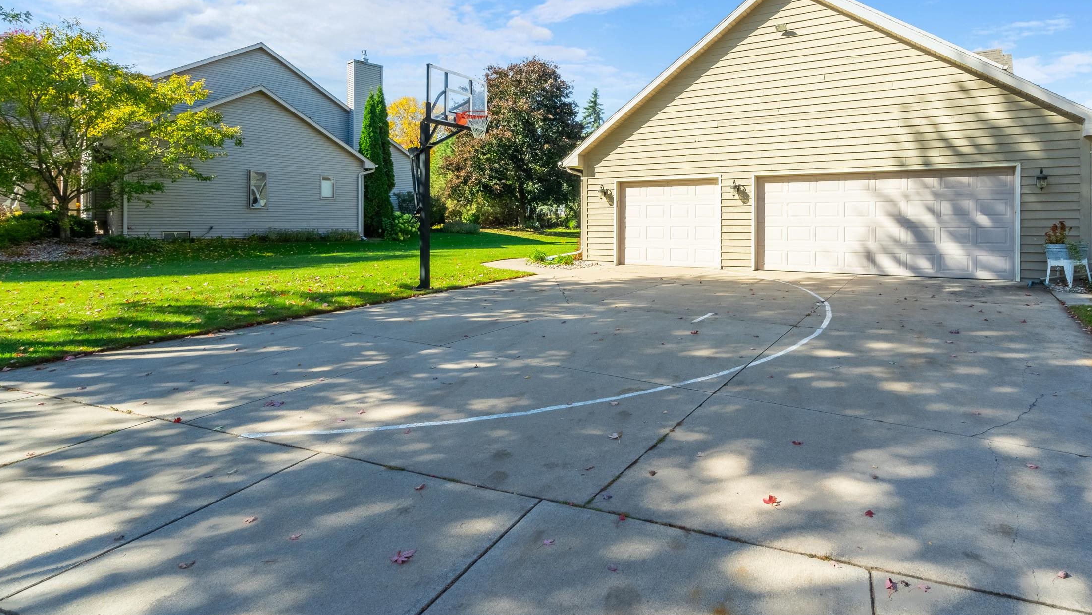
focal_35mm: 19
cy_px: 226
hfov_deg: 89.1
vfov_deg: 57.6
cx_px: 616
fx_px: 550
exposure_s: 1/1600
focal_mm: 16
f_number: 11
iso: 640
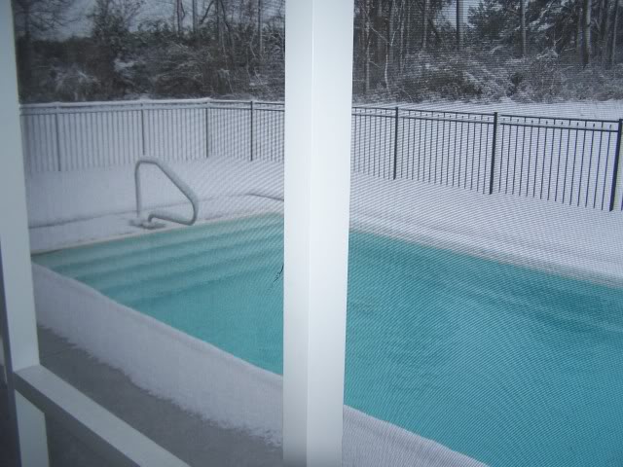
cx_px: 312
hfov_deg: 49.0
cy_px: 234
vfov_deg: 37.7
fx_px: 684
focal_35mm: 38
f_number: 2.8
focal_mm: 6.3
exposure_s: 1/250
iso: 100
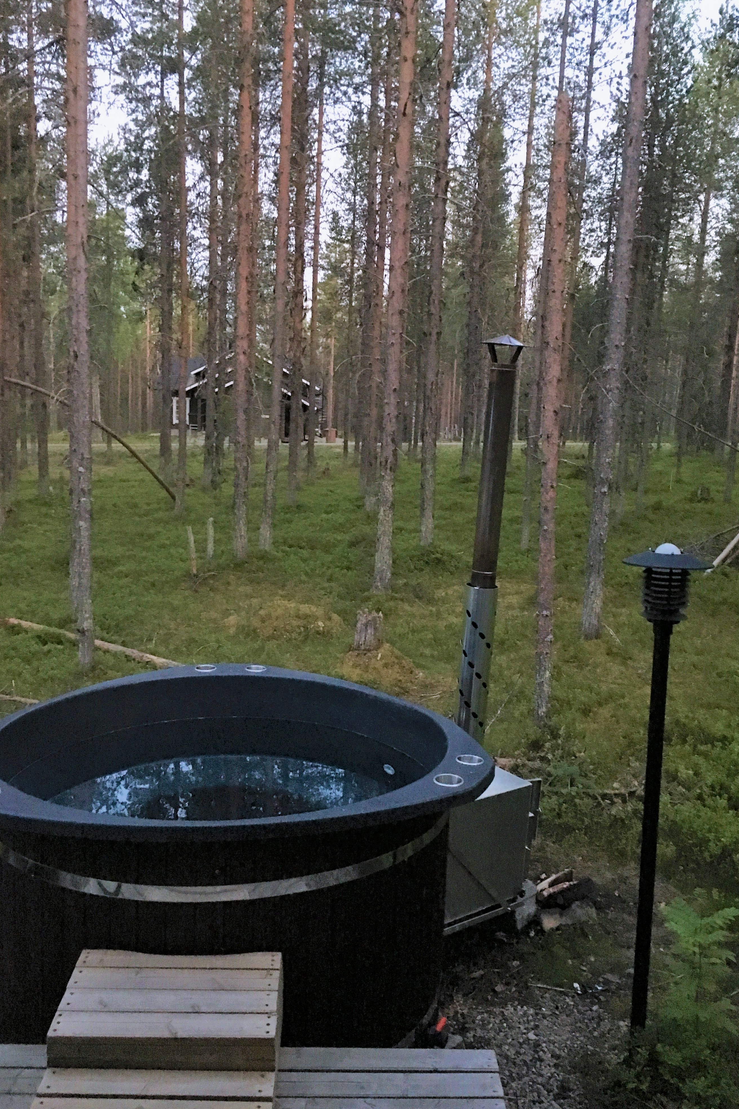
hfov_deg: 42.3
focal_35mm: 31
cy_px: 557
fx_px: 955
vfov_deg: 60.3
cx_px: 390
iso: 320
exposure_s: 1/17
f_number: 2.2
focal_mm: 4.15
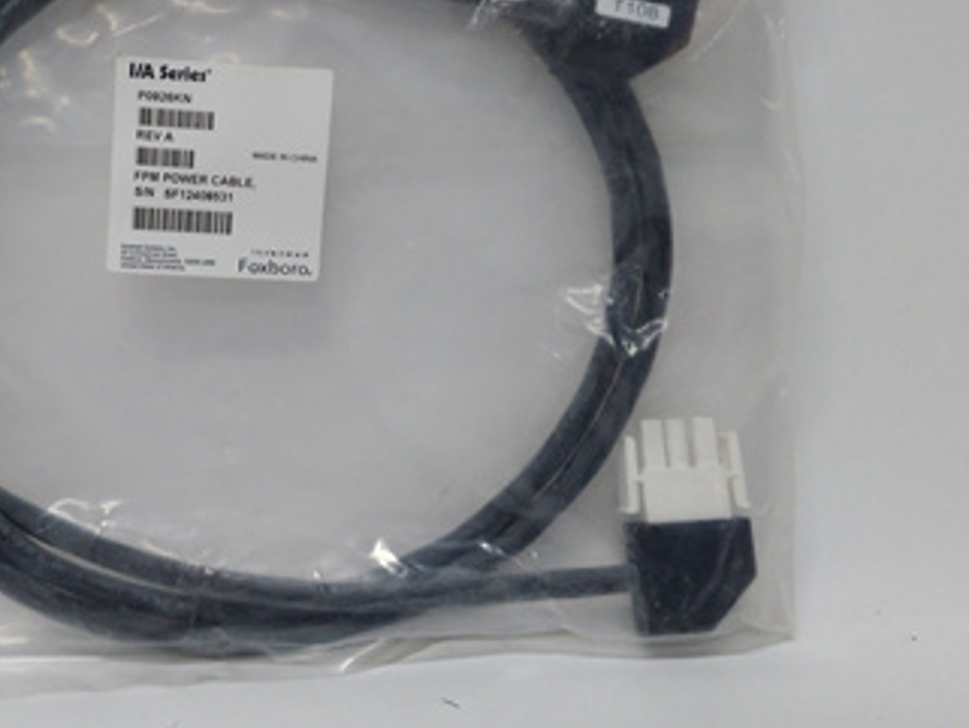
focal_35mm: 42
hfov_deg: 43.5
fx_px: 1176
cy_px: 243
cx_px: 260
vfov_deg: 34.1
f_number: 2
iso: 172
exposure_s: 1/33
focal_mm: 3.79
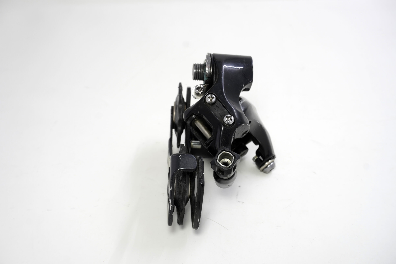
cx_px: 198
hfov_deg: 55.1
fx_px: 379
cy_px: 132
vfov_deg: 38.4
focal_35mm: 34
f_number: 9
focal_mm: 23
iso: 250
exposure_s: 1/5
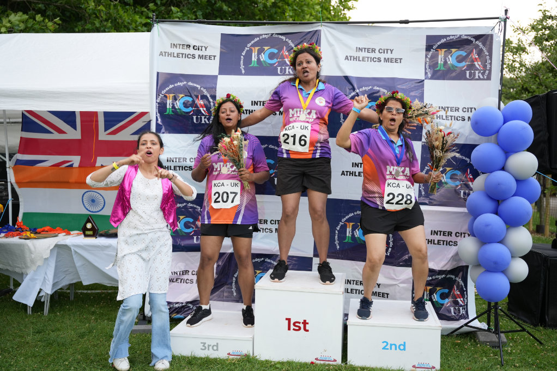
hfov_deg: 56.4
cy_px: 186
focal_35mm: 34
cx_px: 278
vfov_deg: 39.3
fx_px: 520
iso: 250
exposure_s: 1/400
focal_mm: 33.6
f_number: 2.8
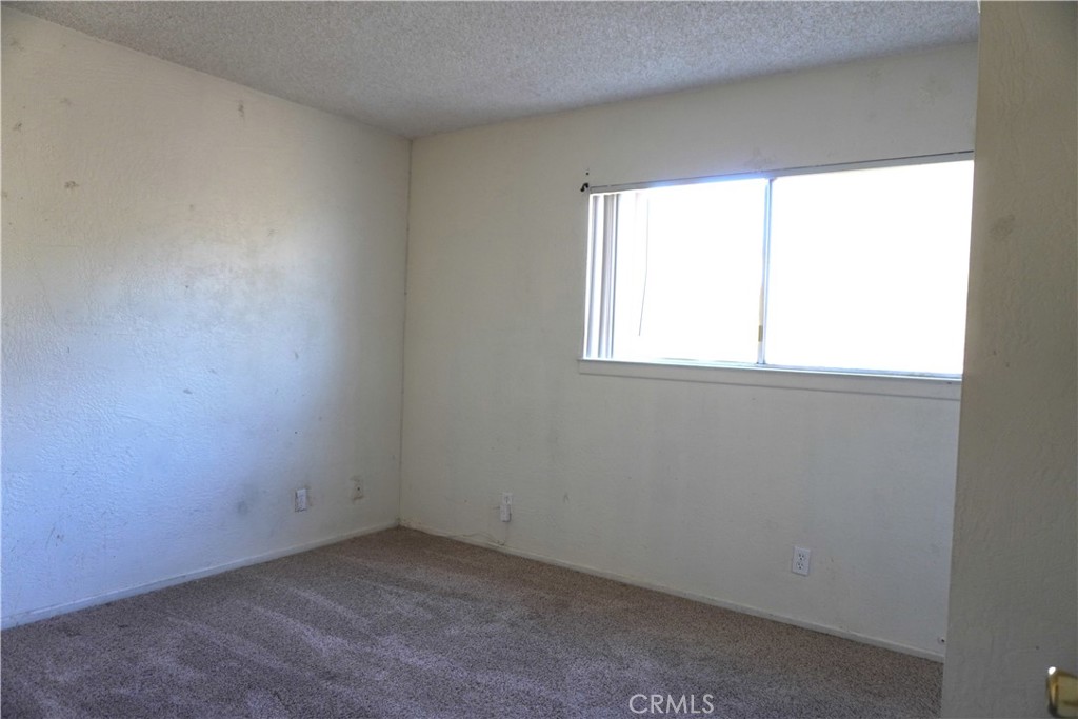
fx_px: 719
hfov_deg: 73.7
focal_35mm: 24
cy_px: 360
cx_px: 539
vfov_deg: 53.1
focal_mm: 16
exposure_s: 1/60
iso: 250
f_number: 4
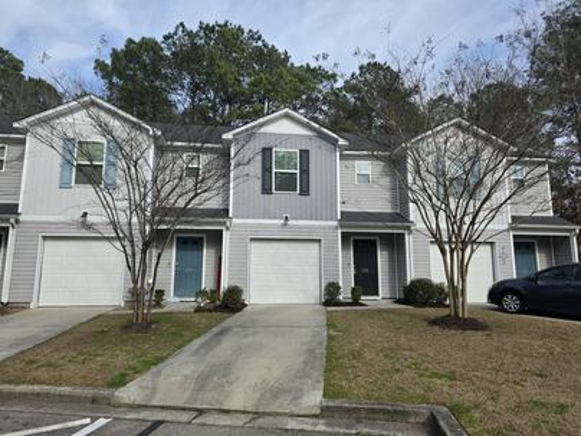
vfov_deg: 58.9
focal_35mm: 23
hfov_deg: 73.9
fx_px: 386
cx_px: 290
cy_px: 218
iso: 80
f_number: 1.7
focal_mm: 6.3
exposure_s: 1/4333
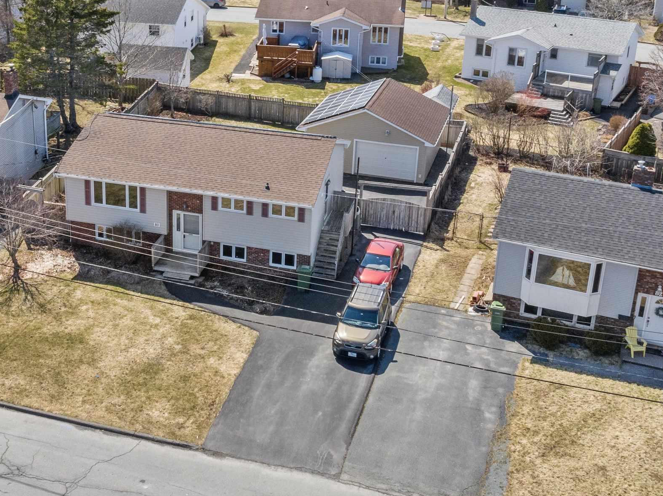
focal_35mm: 47
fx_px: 899
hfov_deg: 39.9
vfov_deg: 30.5
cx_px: 216
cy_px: 153
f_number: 9
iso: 400
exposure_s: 1/50
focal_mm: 12.29
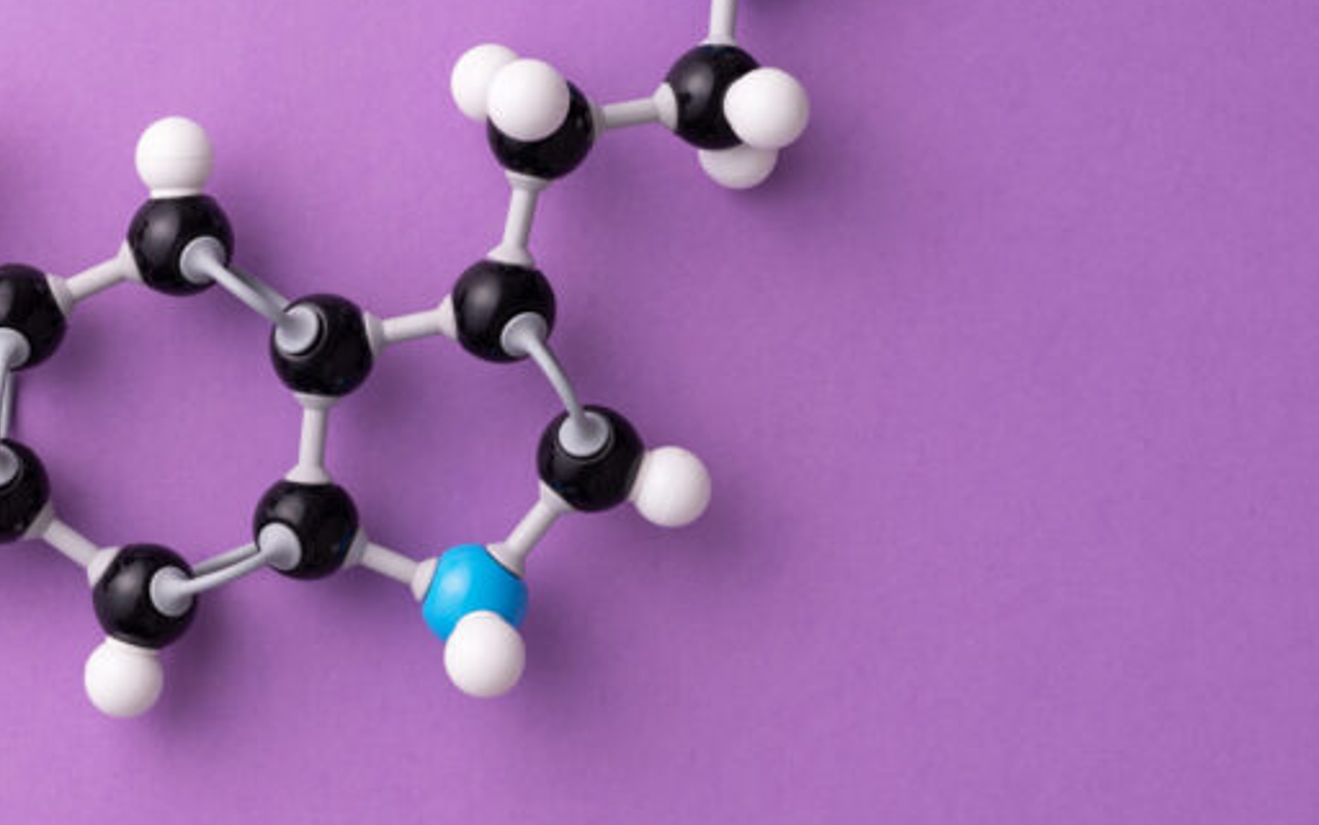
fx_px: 3667
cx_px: 319
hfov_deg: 20.2
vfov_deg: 12.8
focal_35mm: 102
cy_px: 308
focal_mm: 50
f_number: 5.6
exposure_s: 1/100
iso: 100
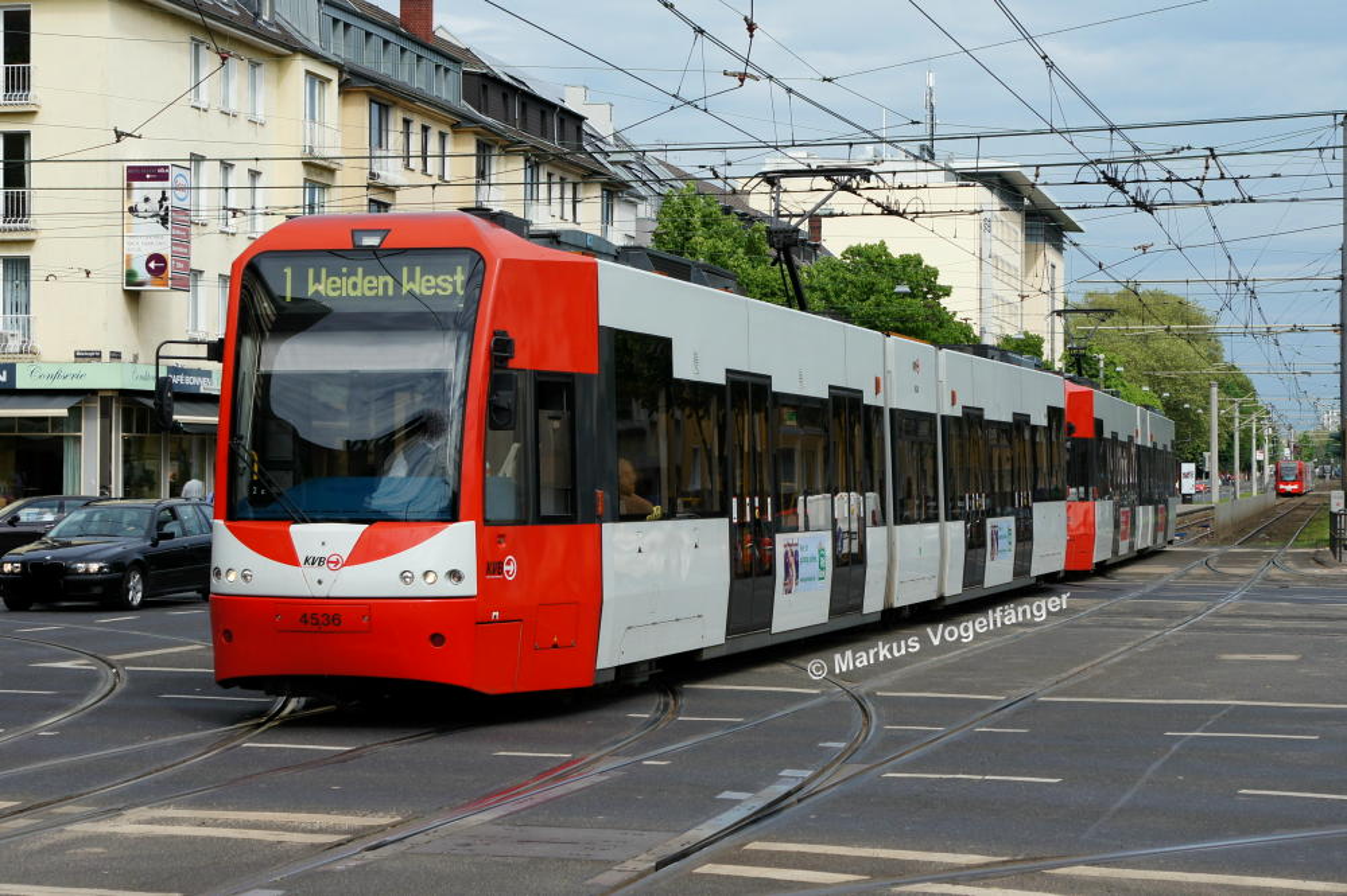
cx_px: 674
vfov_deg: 22.6
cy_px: 448
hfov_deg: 33.4
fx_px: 2244
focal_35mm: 60
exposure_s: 1/500
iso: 200
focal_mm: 40
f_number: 8
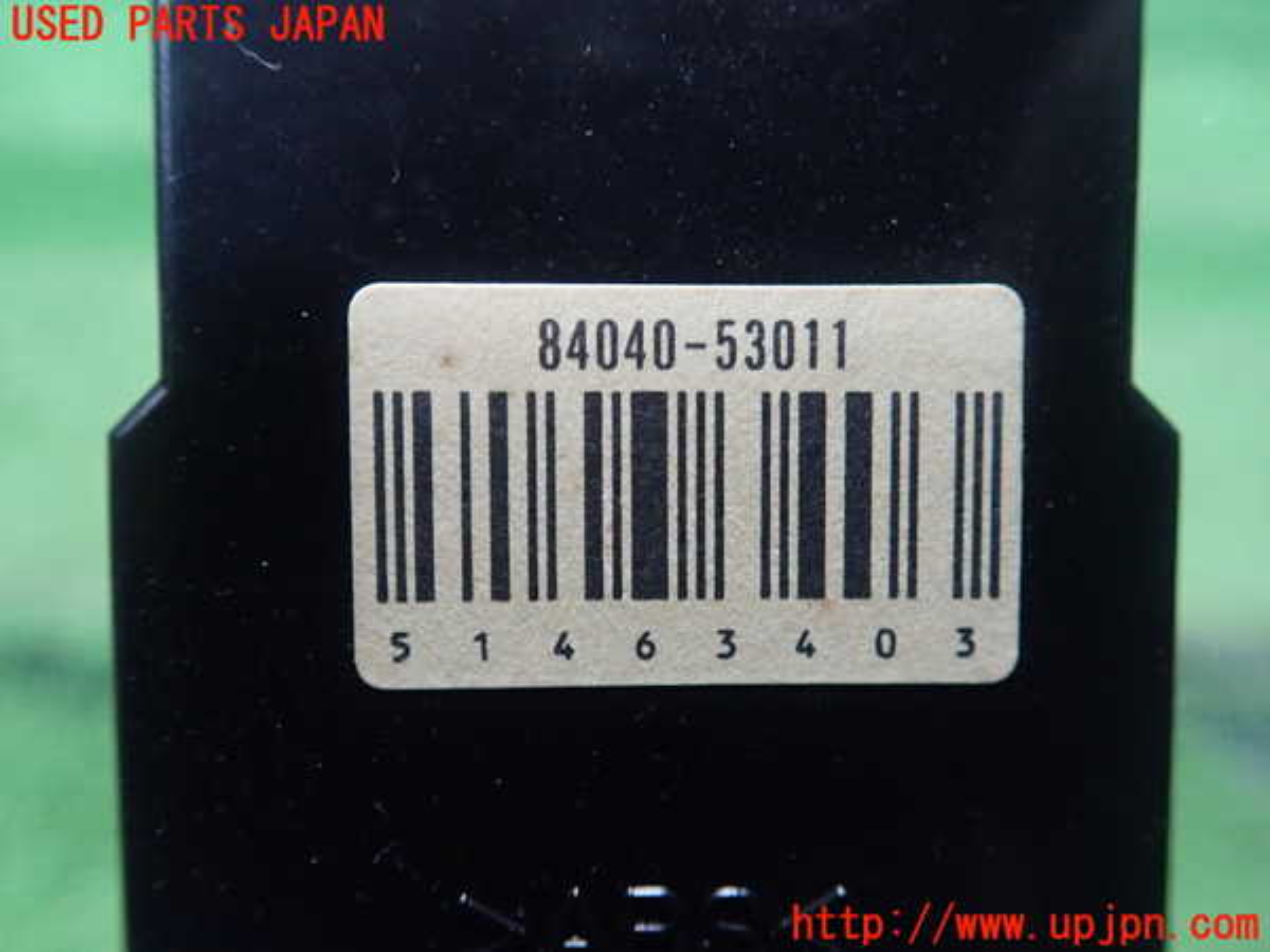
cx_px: 635
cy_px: 476
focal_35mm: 30
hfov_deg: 60.0
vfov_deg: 46.8
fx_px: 1101
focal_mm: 5.5
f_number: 2.3
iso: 640
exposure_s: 1/125
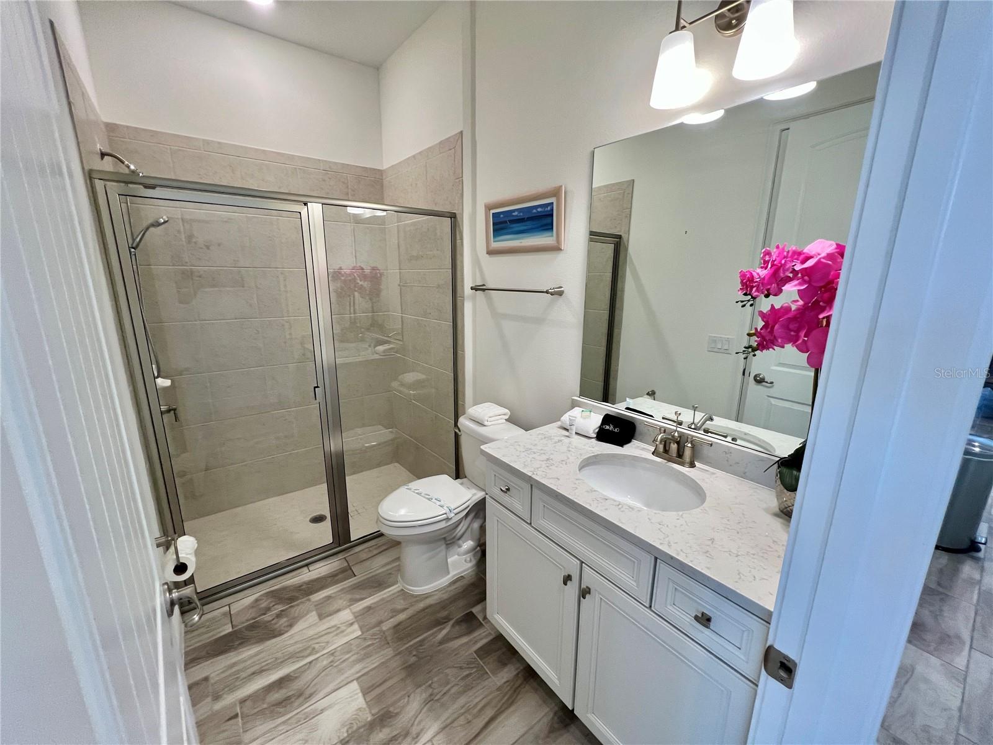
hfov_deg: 106.2
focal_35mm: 13
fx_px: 373
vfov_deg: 89.9
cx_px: 496
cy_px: 372
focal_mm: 1.57
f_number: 1.8
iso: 200
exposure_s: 1/120
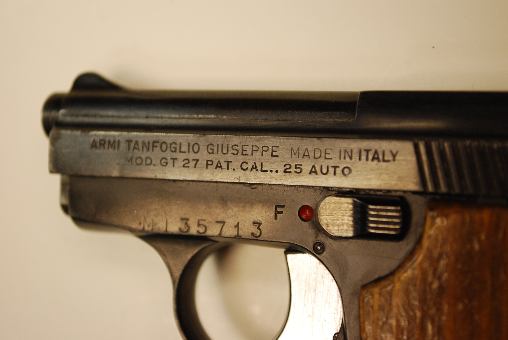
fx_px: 1017
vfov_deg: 19.0
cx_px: 254
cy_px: 170
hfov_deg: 28.0
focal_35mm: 72
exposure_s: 1/30
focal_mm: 48
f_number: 5.6
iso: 360
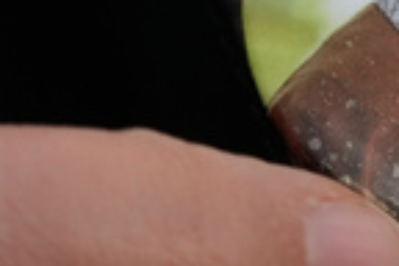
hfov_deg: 2.7
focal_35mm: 749
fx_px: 8301
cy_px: 208
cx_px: 510
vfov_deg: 1.8
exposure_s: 1/800
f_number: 9
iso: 1600
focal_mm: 105
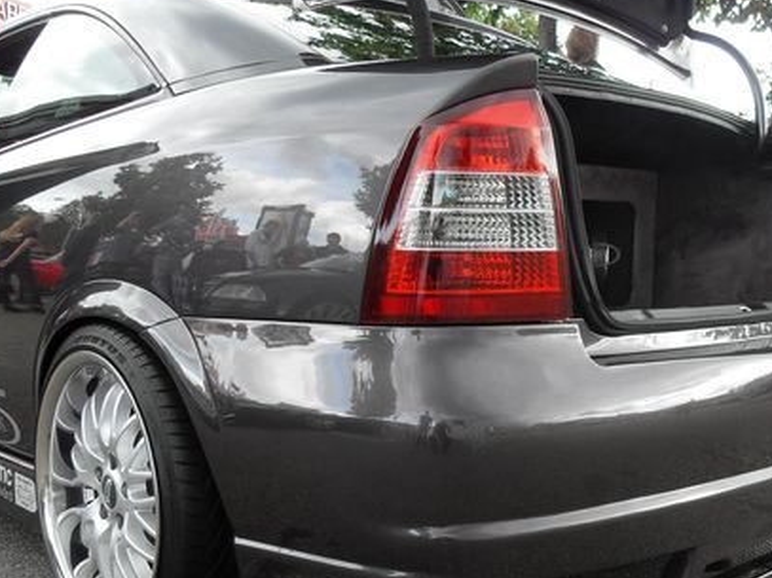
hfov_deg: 42.9
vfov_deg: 32.5
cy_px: 396
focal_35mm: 44
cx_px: 432
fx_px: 981
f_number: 2.8
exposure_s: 1/125
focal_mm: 6
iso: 80
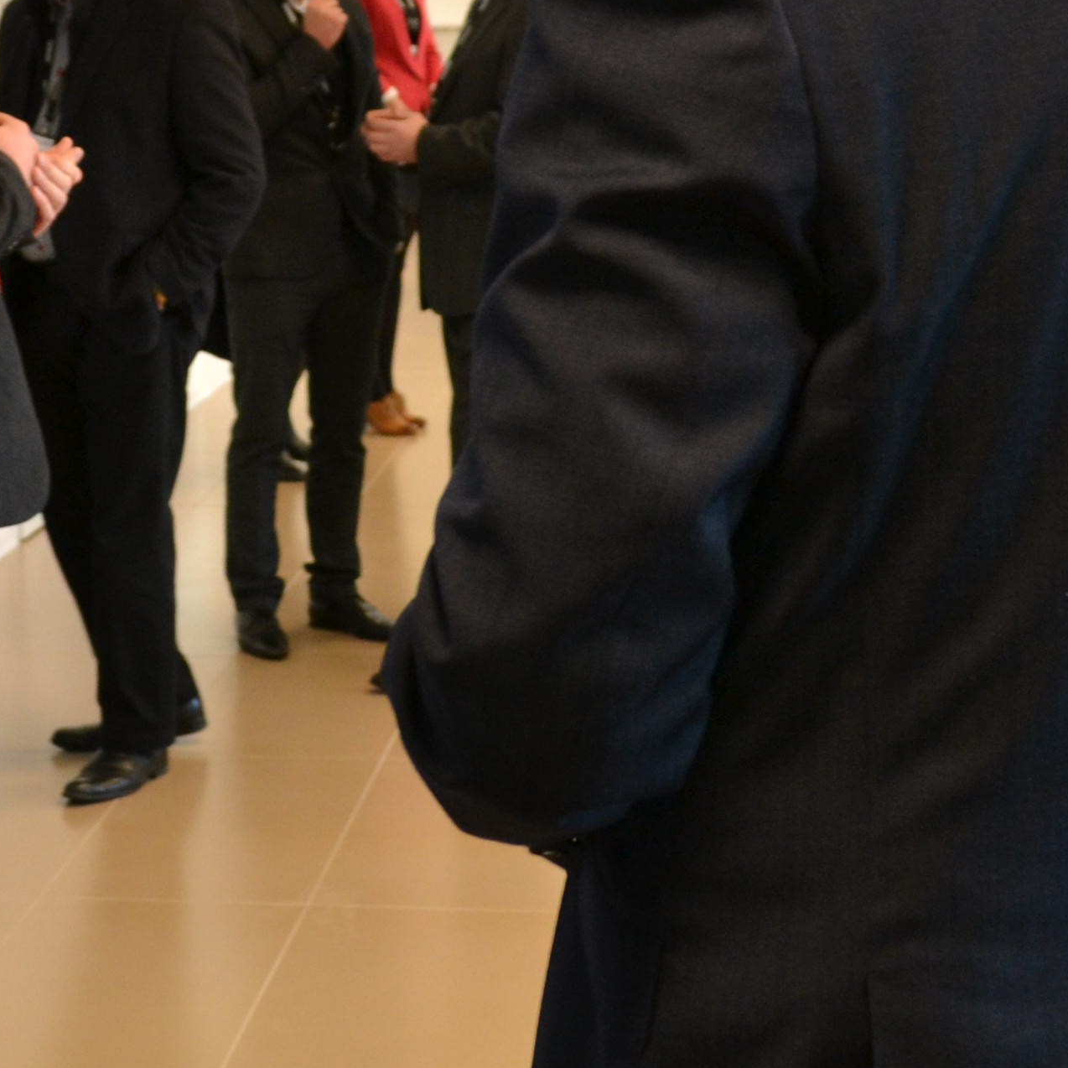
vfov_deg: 20.5
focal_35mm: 83
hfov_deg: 20.7
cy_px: 137
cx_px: 256
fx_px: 2897
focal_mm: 18
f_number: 3.5
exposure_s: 1/60
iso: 560
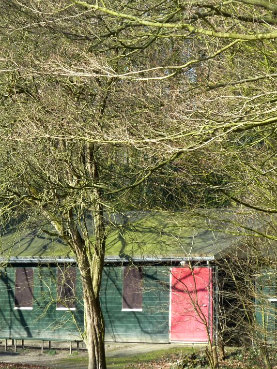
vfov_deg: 9.3
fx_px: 2263
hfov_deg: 7.0
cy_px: 184
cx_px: 99
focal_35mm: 212
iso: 80
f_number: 4.5
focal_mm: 25.9
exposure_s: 1/80
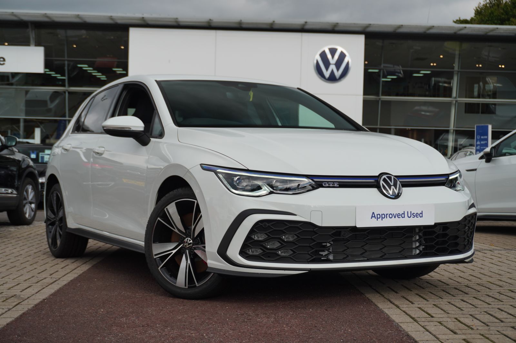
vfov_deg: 24.4
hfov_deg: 36.0
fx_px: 795
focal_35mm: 56
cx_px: 258
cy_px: 172
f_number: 5.6
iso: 100
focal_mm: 37
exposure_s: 1/250
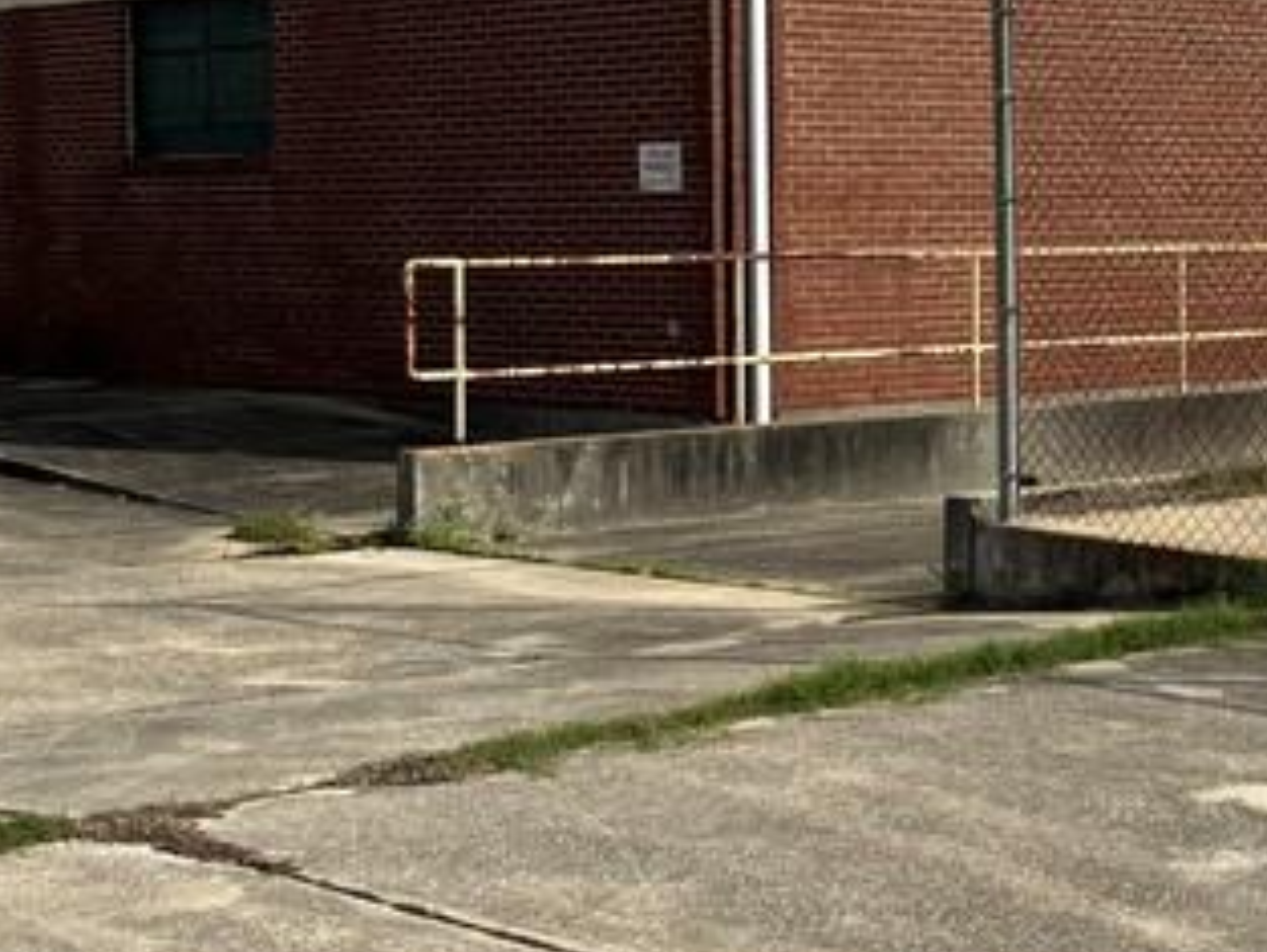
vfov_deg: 17.3
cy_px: 235
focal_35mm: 85
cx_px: 858
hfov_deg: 22.9
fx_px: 3112
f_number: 1.6
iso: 50
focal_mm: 5.96
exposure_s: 1/5348
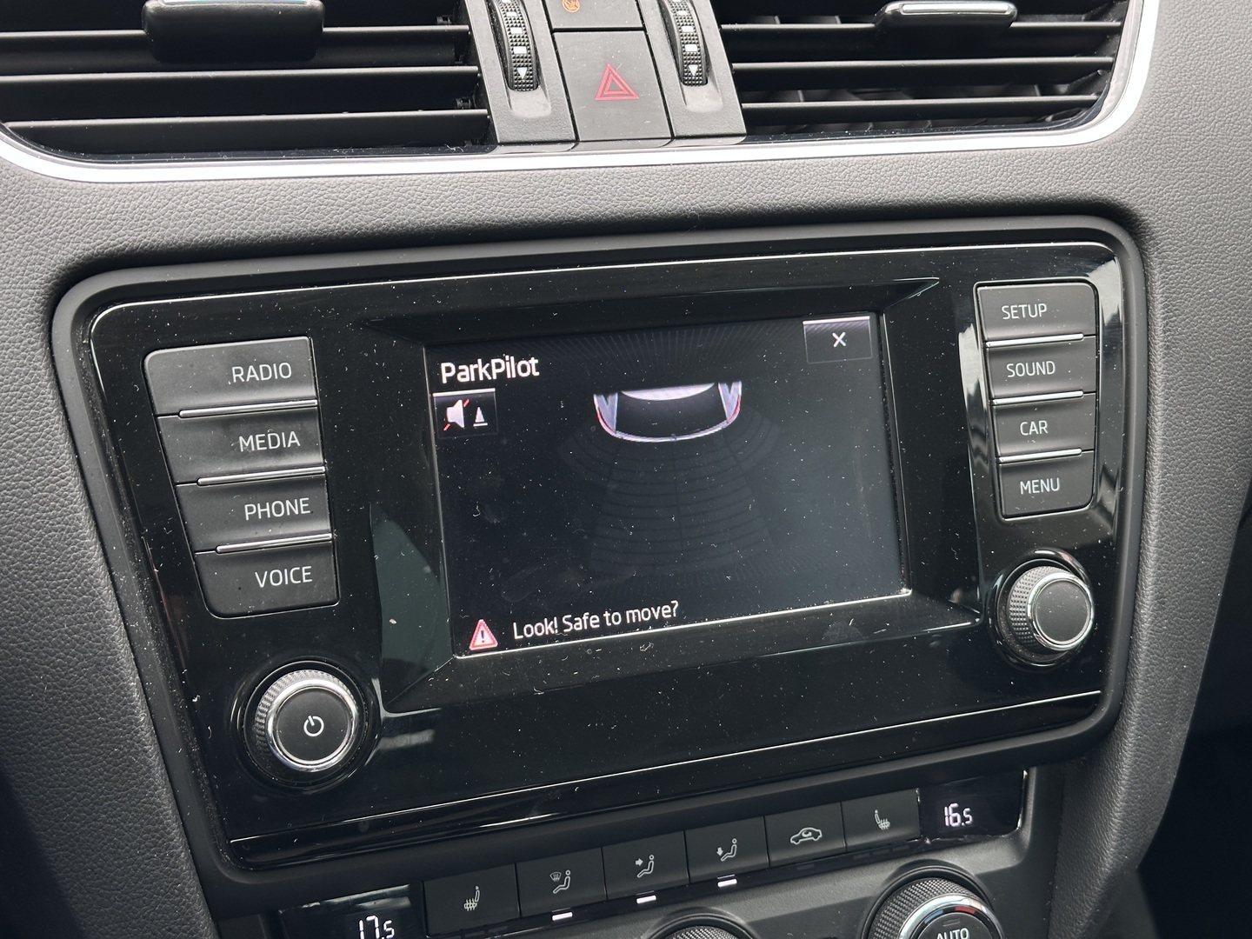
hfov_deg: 39.7
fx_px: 1736
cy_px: 470
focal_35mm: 48
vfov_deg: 30.3
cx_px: 626
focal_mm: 6.86
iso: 80
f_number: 1.78
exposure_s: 1/61
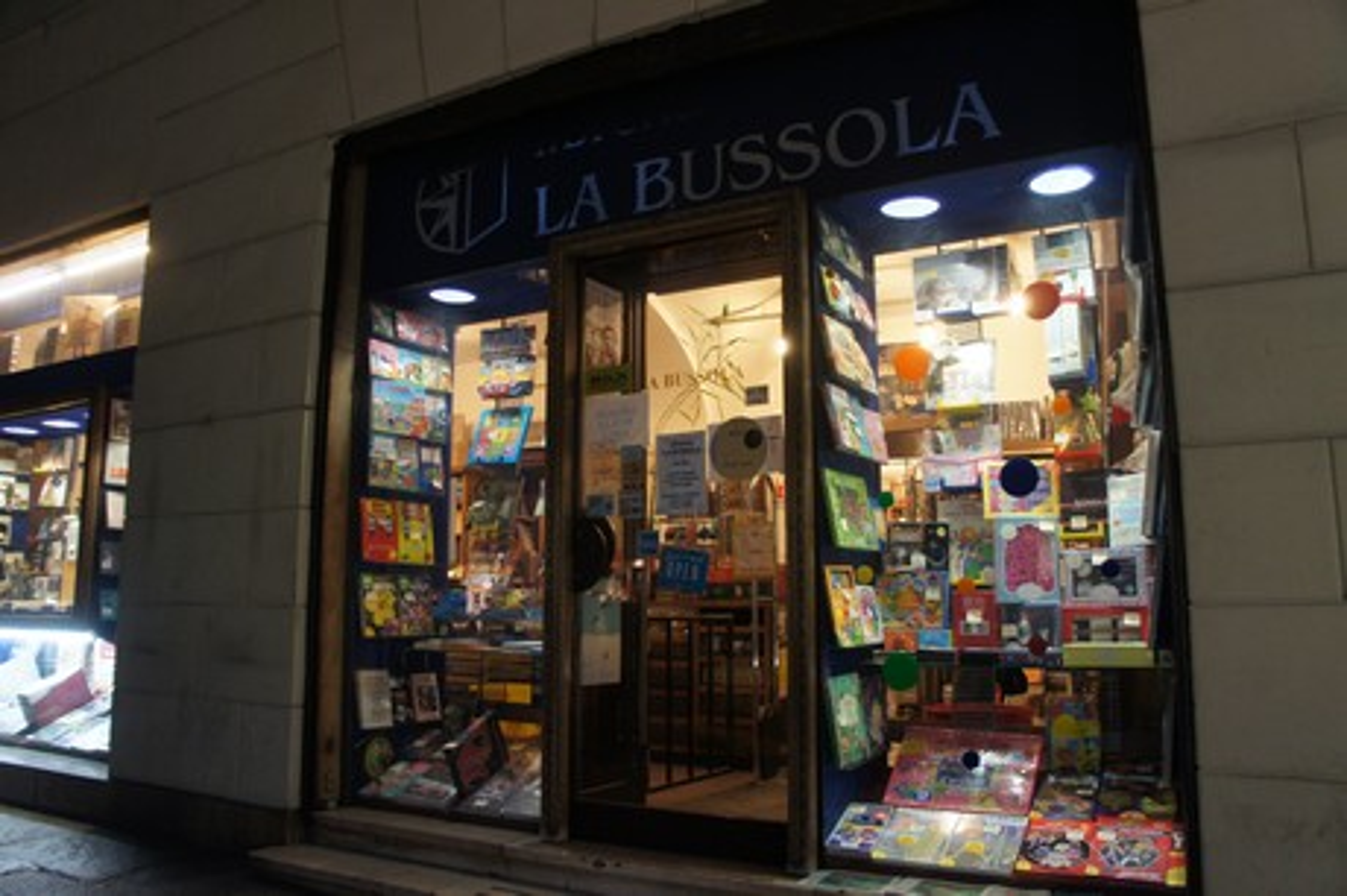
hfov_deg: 67.4
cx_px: 674
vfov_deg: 47.9
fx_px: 1009
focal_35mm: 27
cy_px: 448
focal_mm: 18
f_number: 3.5
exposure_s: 1/30
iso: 640
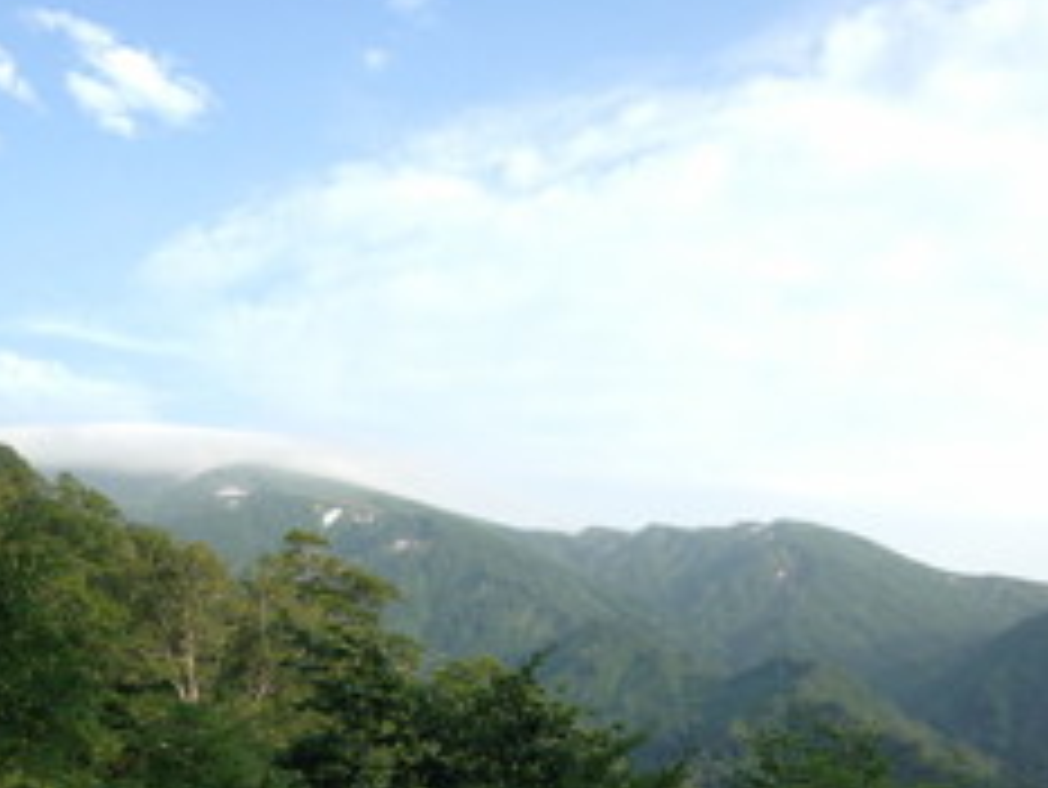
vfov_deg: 26.8
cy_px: 572
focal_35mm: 54
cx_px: 576
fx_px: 1636
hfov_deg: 35.5
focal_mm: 4.28
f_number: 2.4
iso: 64
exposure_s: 1/516
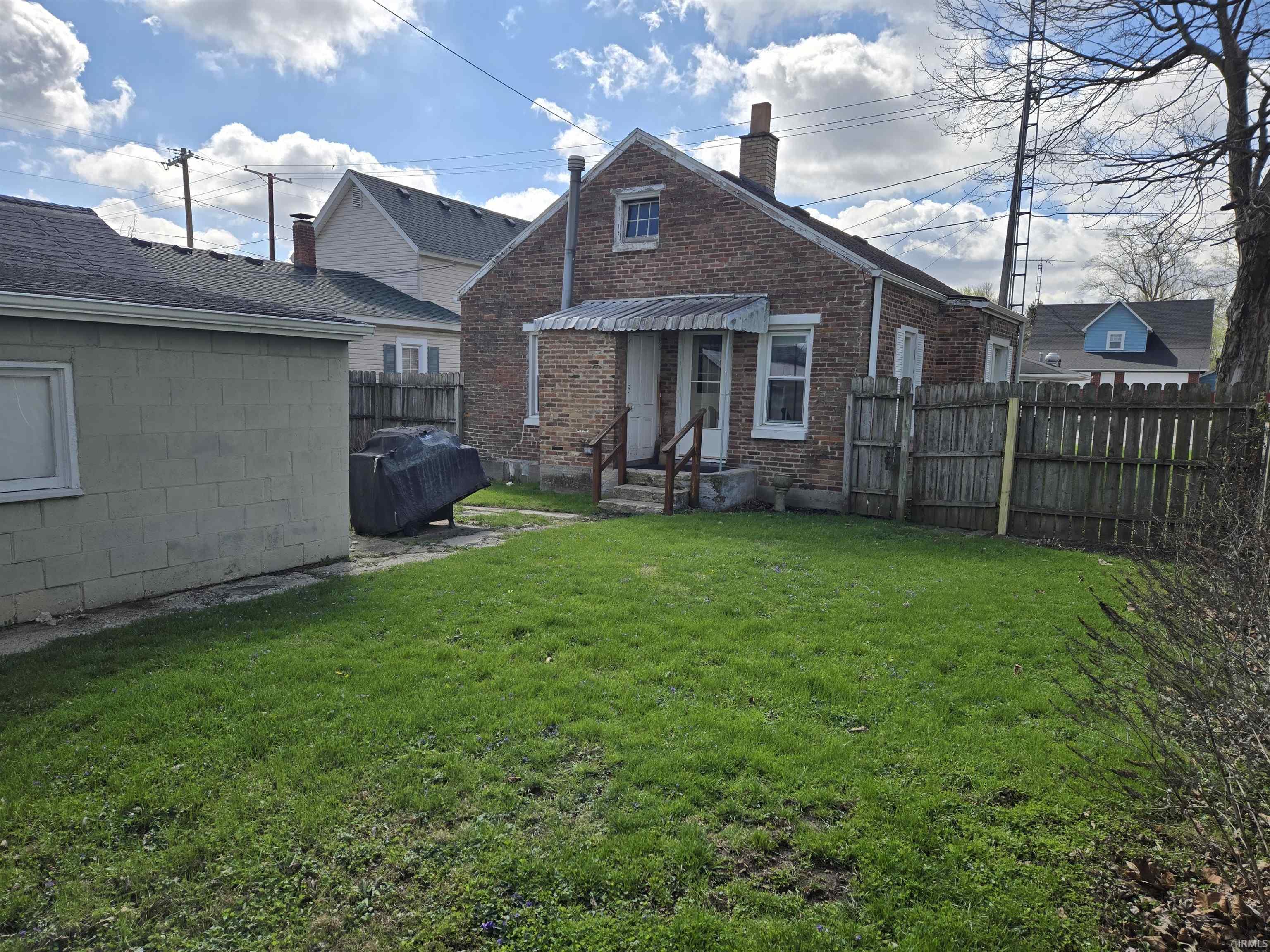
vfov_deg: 58.9
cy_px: 476
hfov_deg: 73.9
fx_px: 844
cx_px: 635
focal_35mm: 23
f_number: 1.8
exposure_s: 1/2283
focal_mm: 5.4
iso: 25
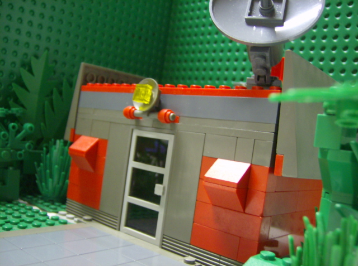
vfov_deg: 39.5
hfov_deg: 51.5
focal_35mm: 36
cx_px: 179
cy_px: 133
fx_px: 371
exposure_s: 1/3.28
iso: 200
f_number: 2.8
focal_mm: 6
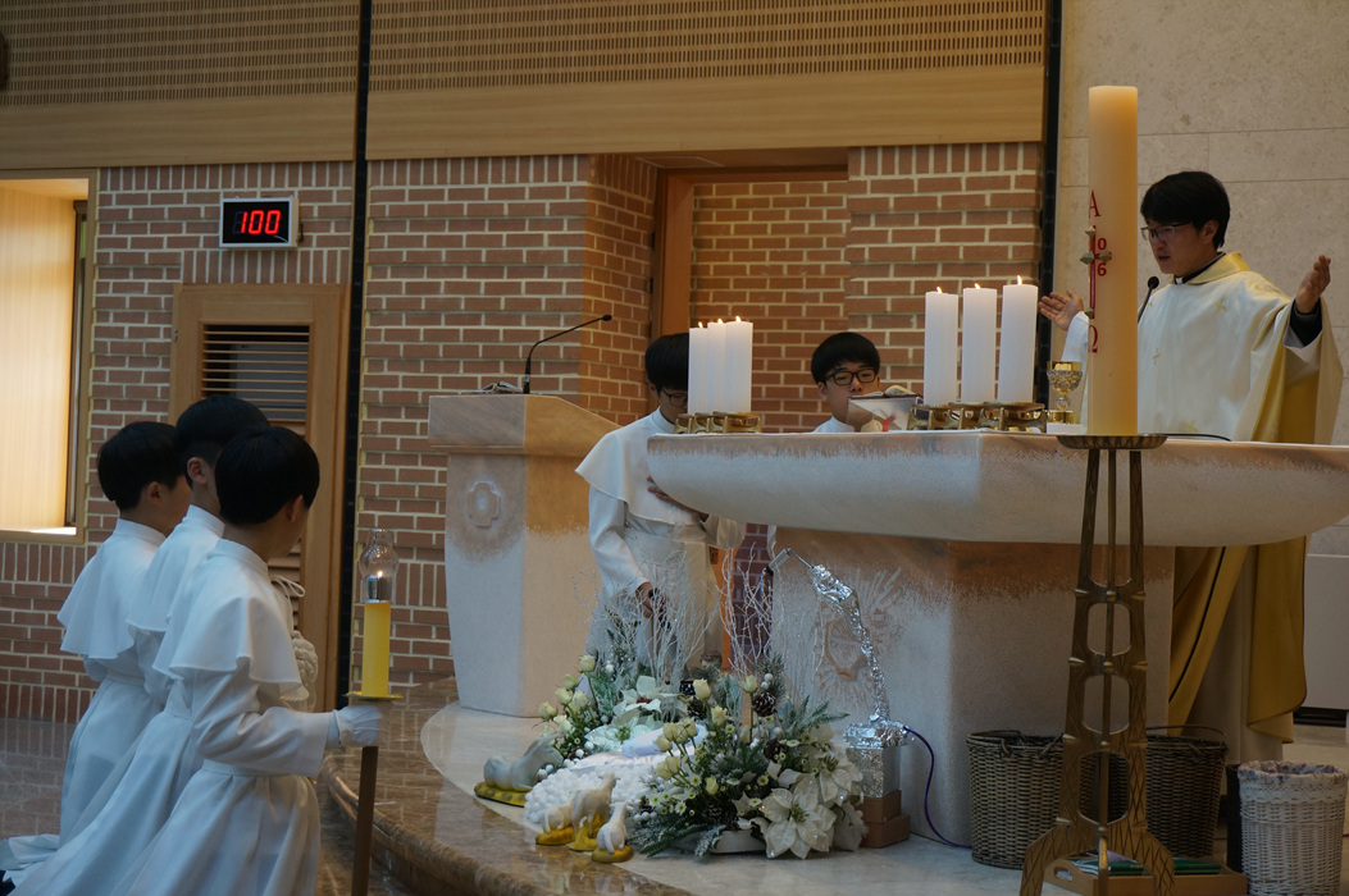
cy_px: 448
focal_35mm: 62
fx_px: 2302
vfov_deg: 22.0
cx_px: 674
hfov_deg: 32.7
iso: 500
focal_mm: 41
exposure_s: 1/80
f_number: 5.6
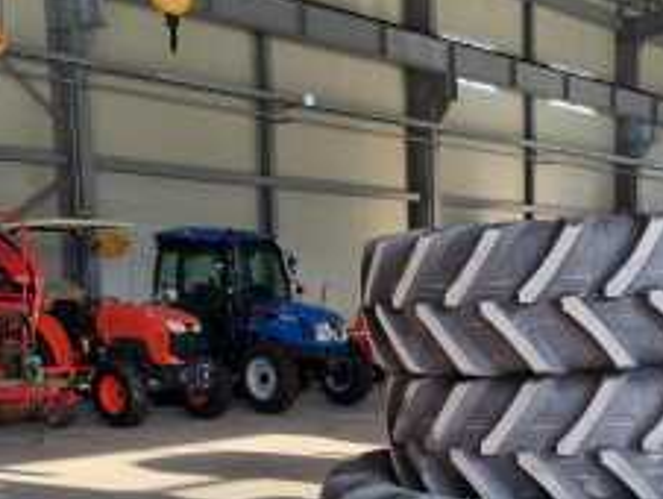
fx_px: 1189
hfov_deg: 30.0
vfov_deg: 23.1
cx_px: 578
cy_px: 442
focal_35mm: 62
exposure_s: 1/120
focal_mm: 5.4
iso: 64
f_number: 1.8
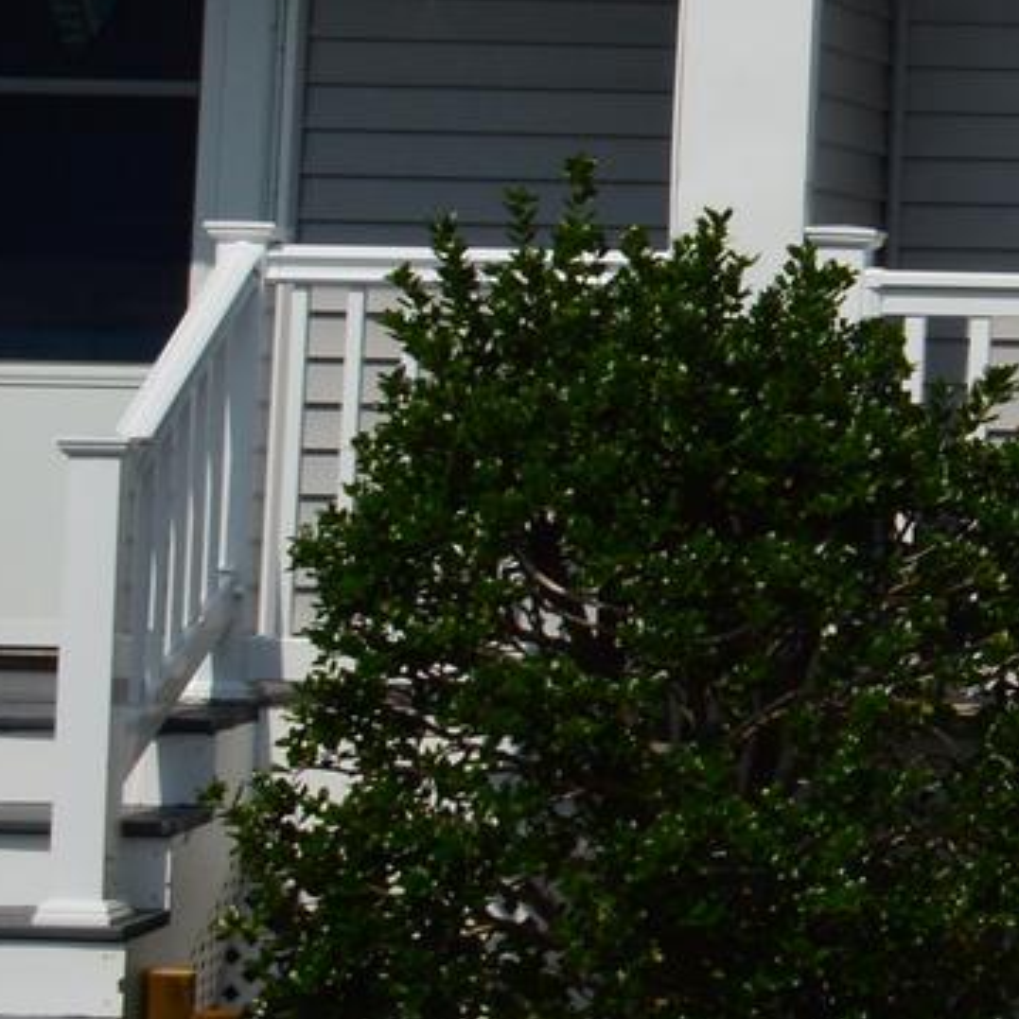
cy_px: -251
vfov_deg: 10.7
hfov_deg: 9.8
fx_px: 5329
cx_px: 2296
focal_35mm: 160
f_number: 11
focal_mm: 22
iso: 180
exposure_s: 1/500
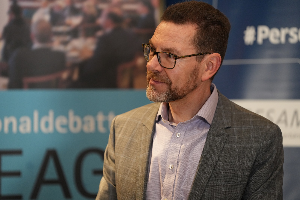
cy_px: 100
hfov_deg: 11.1
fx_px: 1541
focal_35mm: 185
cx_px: 150
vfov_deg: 7.4
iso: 2500
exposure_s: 1/200
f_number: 2.8
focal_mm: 185
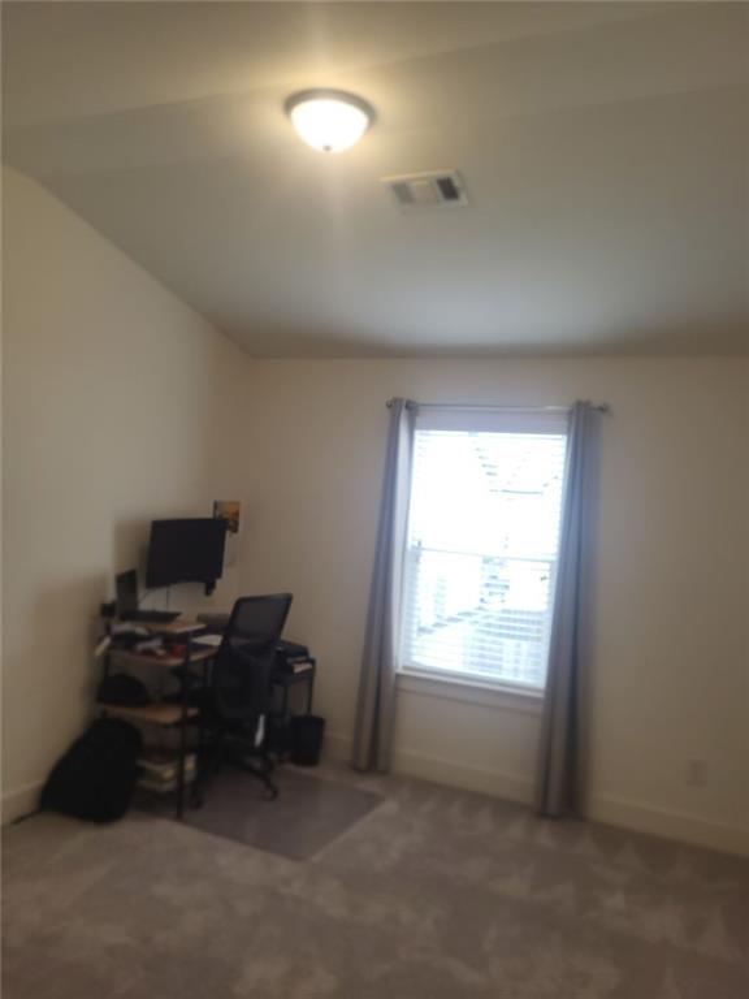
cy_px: 500
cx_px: 374
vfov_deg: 67.3
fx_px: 750
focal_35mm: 26
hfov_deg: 53.1
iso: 50
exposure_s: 1/60
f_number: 1.8
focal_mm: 5.4
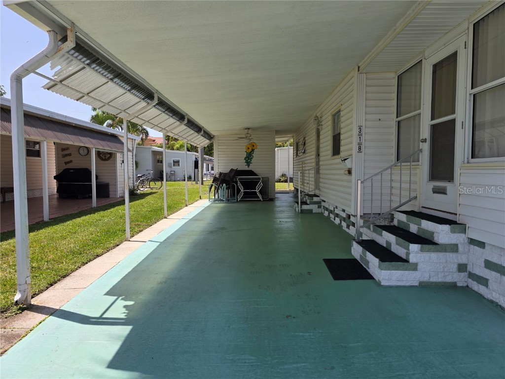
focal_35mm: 23
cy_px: 190
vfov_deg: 58.9
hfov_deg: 73.9
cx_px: 252
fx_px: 336
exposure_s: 1/4057
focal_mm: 6.3
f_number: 1.7
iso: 80
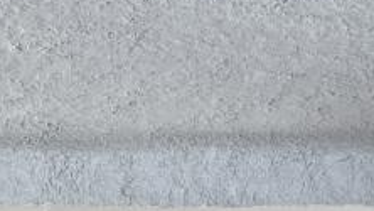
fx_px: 1617
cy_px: 677
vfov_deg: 6.6
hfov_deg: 13.2
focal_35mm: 163
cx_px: 172
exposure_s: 1/162
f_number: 1.6
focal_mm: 4.2
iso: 32
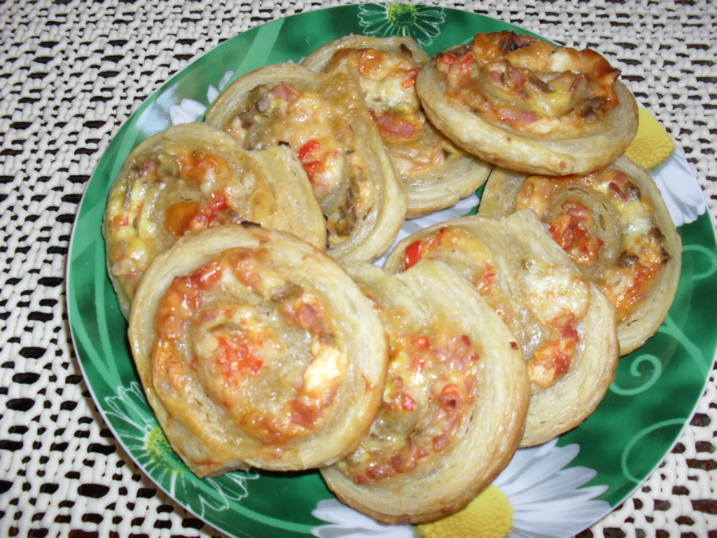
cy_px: 269
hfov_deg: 52.6
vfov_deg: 40.7
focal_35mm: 35
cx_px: 358
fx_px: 725
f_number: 3.2
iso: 200
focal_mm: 6.3
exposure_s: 1/45
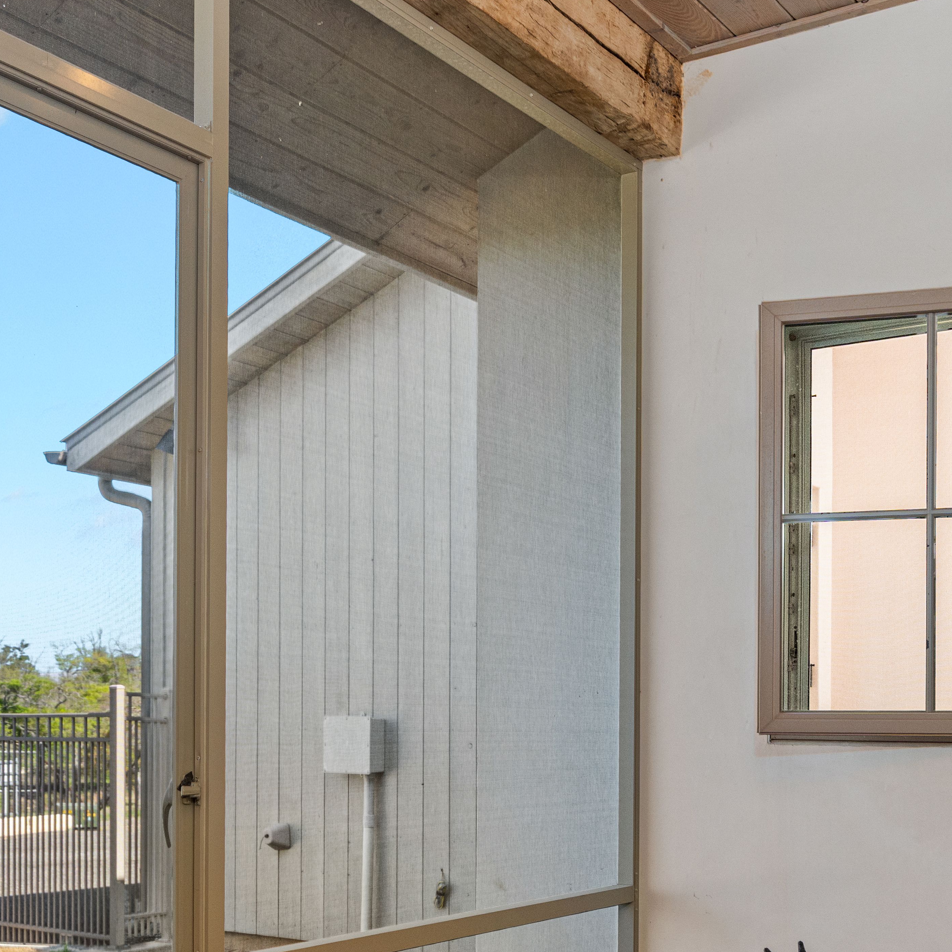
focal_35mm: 46
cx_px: 284
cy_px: 771
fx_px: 1431
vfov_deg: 35.5
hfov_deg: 36.2
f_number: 2.8
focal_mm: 16
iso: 400
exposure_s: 1/400
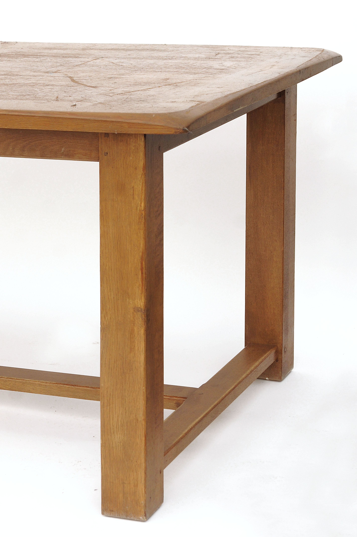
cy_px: 268
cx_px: 178
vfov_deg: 29.9
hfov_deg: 20.1
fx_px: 1007
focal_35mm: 68
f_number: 5.6
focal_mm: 45
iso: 250
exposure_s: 1/160
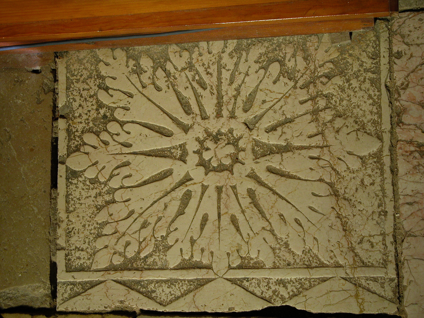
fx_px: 857
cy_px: 159
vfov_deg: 21.0
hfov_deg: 27.8
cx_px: 212
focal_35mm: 70
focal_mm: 17.8
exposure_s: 1/130
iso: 100
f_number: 3.7
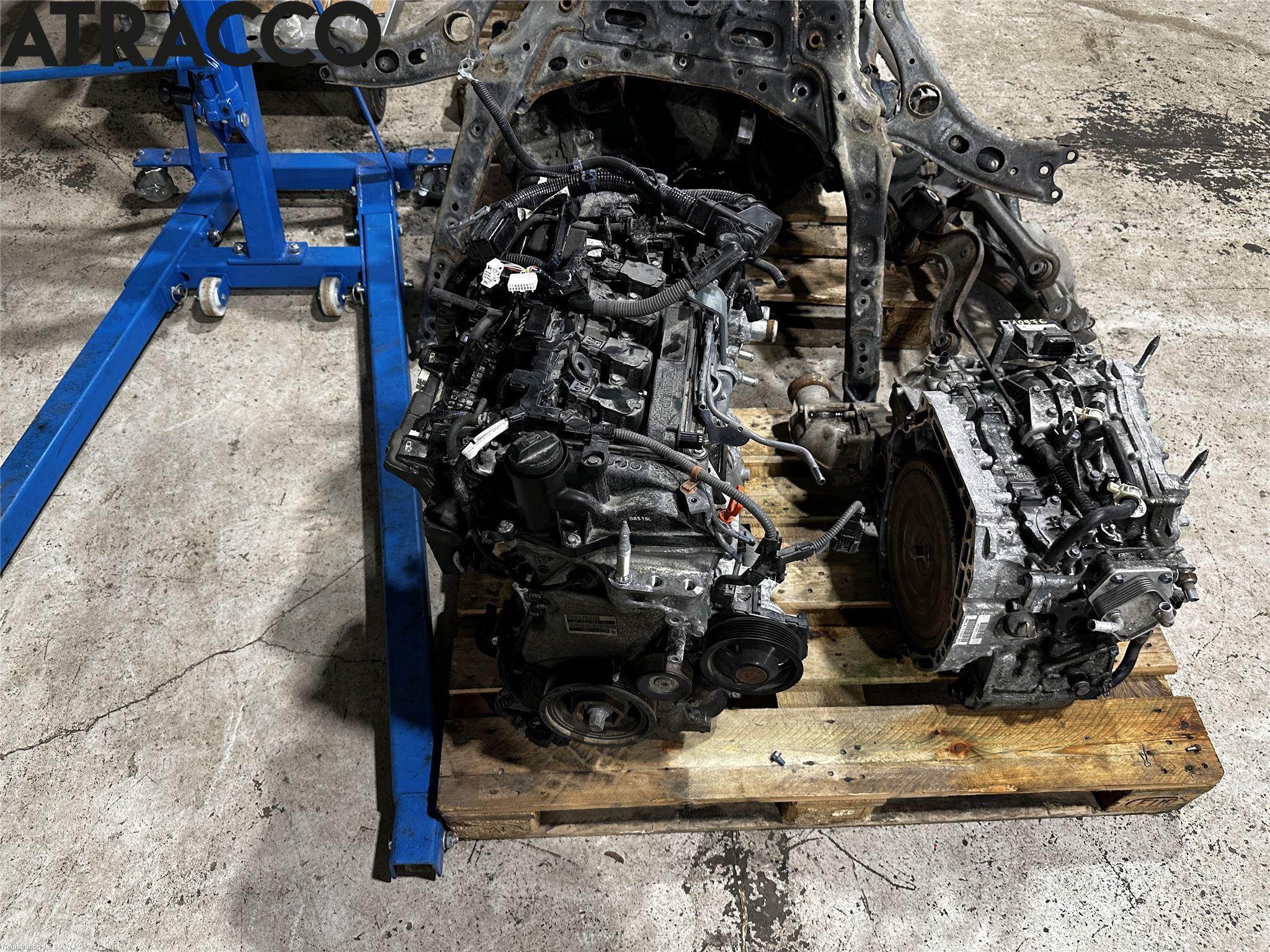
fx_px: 881
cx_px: 635
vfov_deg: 56.8
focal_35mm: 24
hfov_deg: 71.6
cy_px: 476
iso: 200
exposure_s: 1/100
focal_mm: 6.86
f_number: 1.78
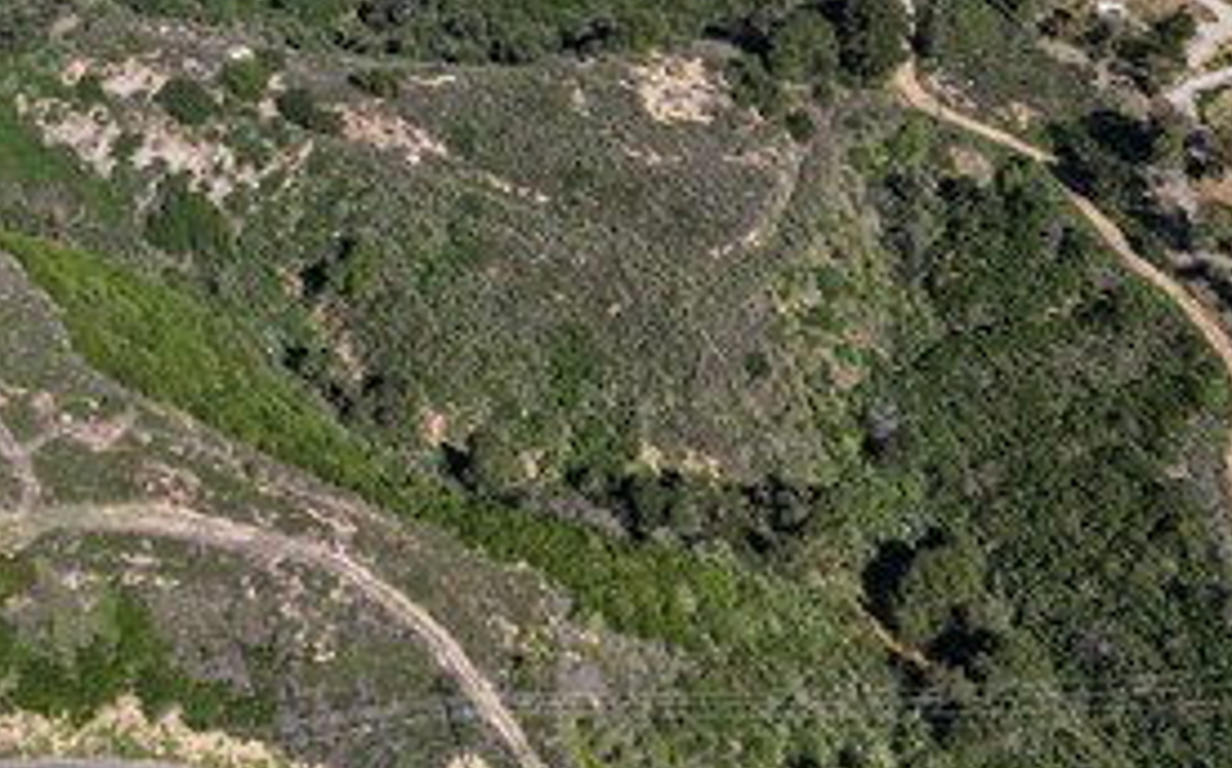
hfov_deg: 33.6
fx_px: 1979
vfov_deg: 21.3
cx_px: 246
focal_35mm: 59
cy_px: 36
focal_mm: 6.72
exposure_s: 1/2500
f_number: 1.7
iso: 140
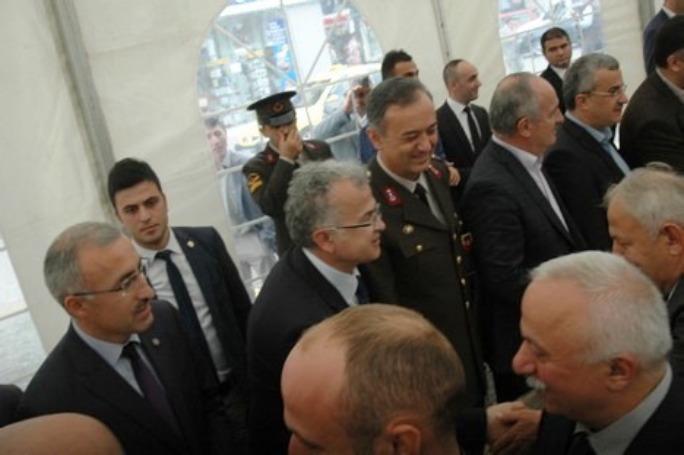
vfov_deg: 36.8
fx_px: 683
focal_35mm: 36
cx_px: 342
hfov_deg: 53.2
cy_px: 228
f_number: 5.6
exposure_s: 1/125
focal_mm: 24
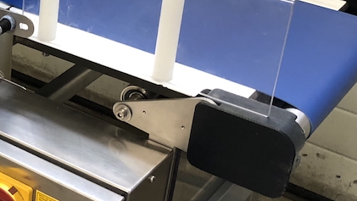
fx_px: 824
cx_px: -76
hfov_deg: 22.5
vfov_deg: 13.9
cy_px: 90
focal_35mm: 87
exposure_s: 1/17
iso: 64
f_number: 1.8
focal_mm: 3.99
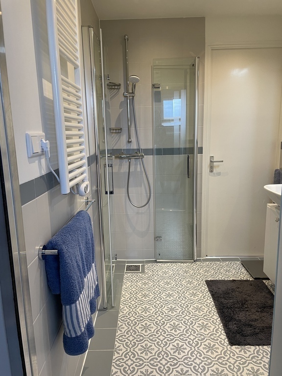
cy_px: 188
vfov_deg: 67.3
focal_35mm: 26
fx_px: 282
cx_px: 141
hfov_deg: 53.1
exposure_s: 1/50
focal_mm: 4.2
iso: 64
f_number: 1.6
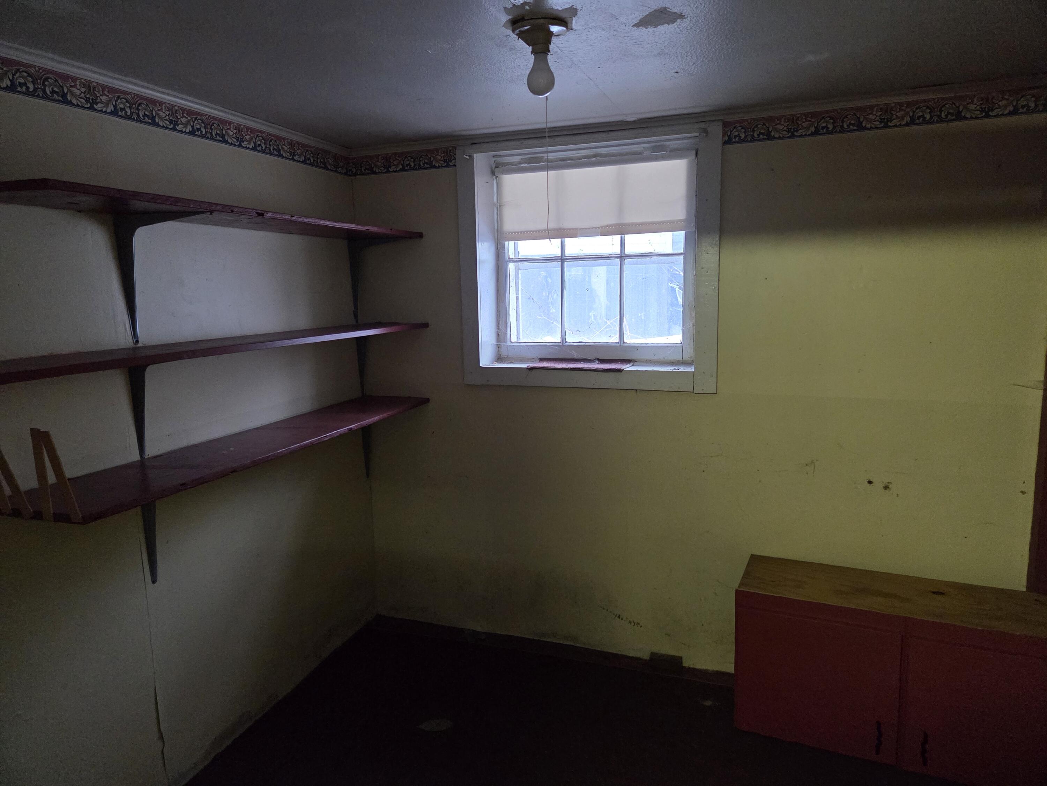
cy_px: 393
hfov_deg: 73.9
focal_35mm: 23
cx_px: 524
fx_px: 696
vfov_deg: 58.9
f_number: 1.8
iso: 2000
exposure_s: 1/120
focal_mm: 5.4
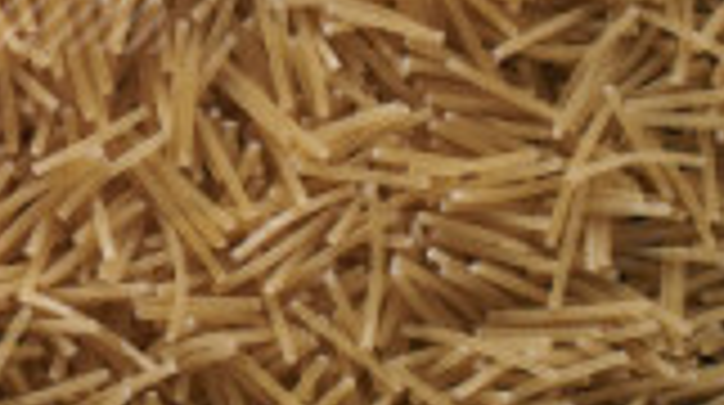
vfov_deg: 4.5
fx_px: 5003
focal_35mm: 261
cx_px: -958
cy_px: -720
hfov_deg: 7.7
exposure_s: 1/100
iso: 160
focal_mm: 50
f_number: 8
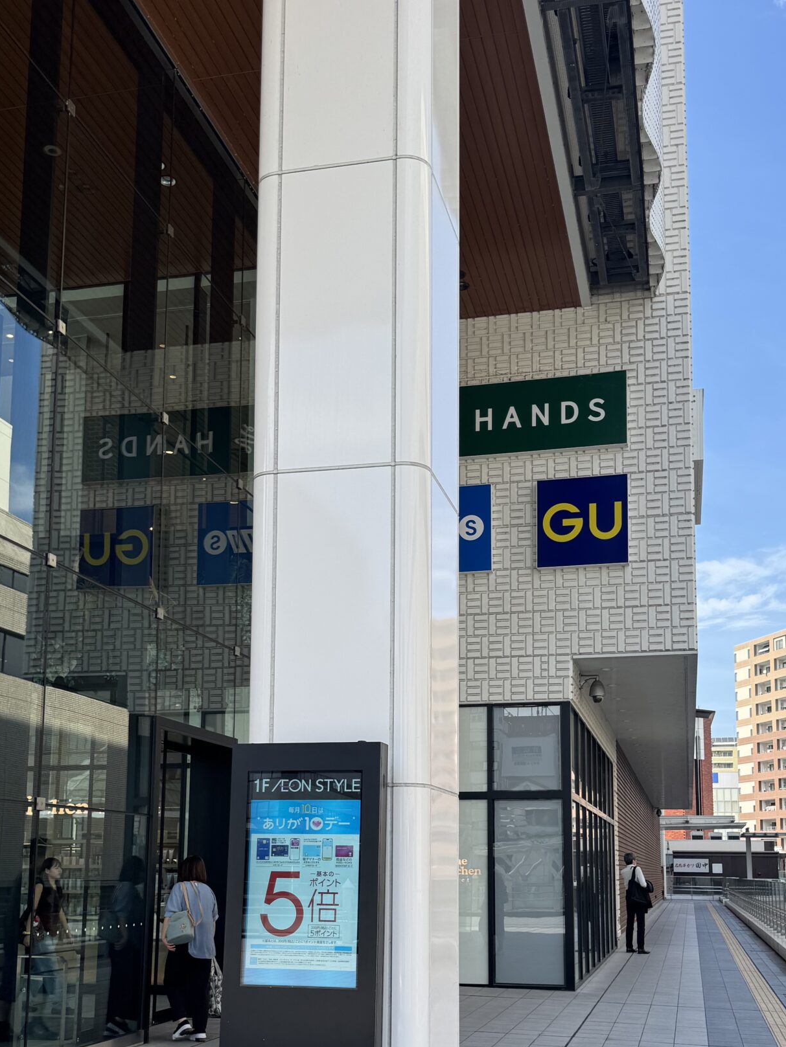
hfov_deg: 37.7
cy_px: 715
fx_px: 1150
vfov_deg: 48.0
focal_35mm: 38
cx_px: 423
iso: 80
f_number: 1.78
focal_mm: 6.76
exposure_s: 1/2174
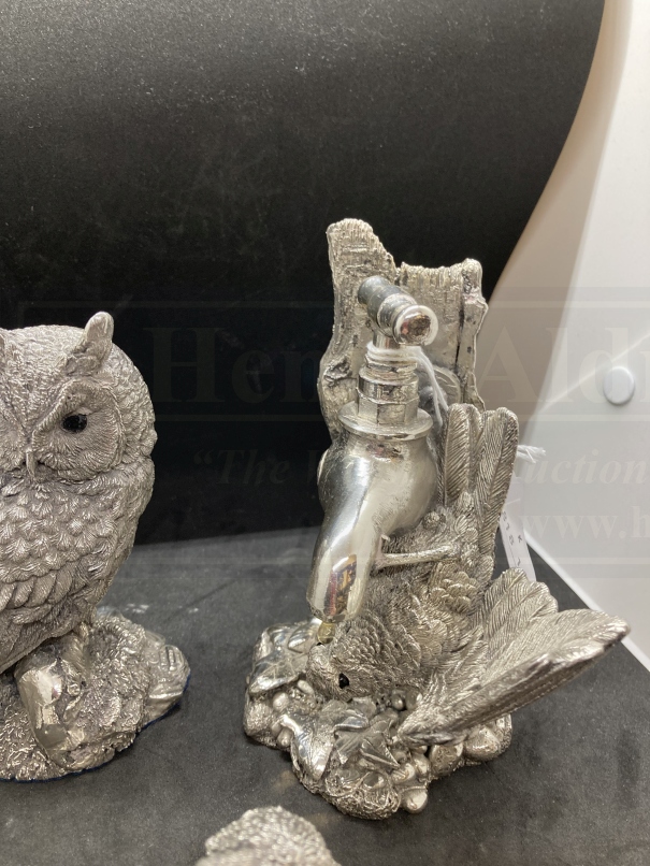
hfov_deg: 49.8
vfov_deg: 63.4
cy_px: 433
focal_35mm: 28
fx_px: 701
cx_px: 325
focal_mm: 3.99
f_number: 1.8
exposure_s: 1/50
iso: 80
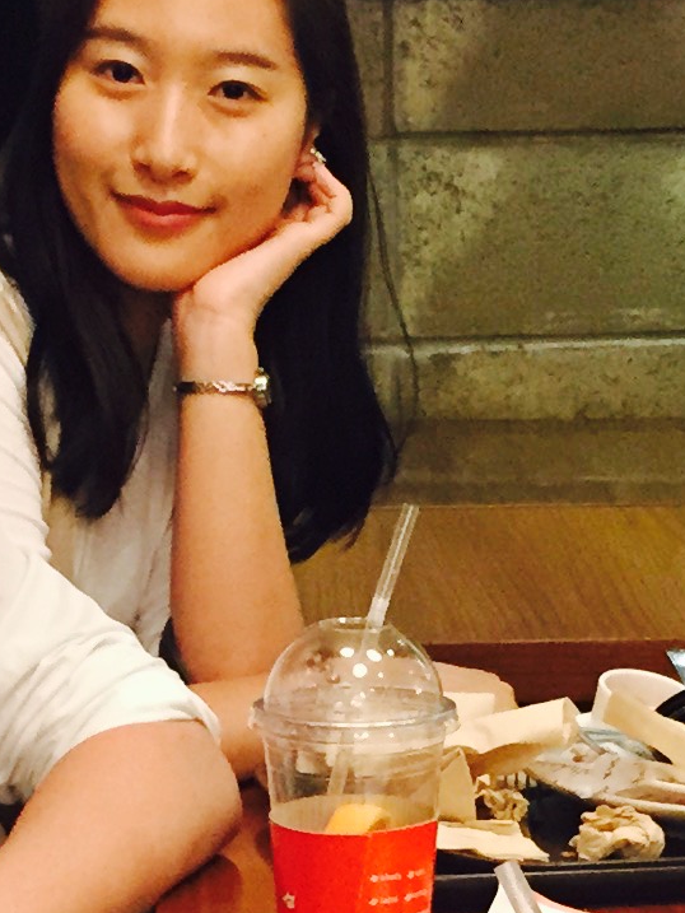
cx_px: 477
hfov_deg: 11.2
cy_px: 875
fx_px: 3482
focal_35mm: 132
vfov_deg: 14.7
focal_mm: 4.15
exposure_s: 1/30
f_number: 2.2
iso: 250
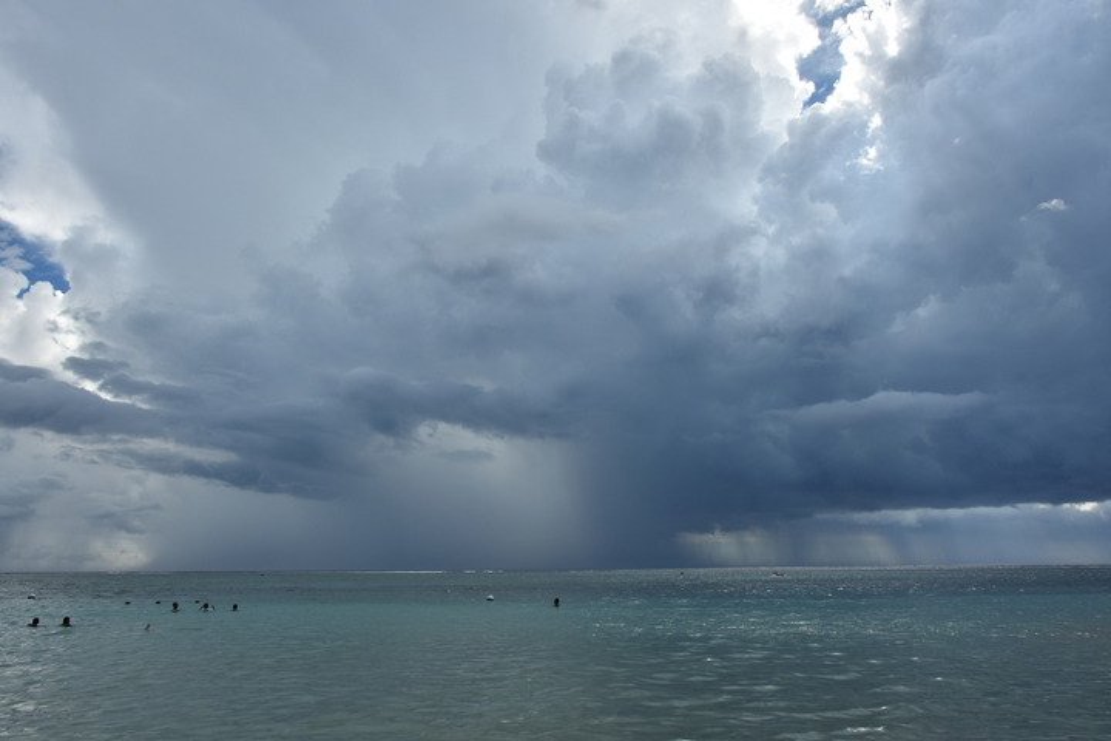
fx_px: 741
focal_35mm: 24
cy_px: 370
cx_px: 556
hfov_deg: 73.7
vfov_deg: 53.1
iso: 125
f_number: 8
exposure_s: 1/500
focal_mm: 16
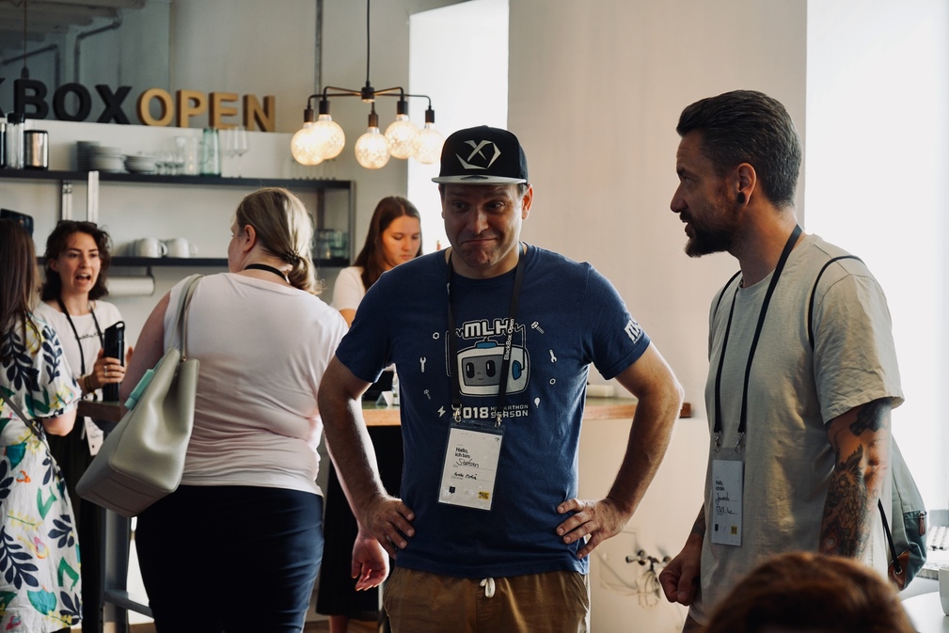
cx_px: 474
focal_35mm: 70
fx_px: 1845
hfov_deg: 28.8
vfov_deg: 19.5
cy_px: 316
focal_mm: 70
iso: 250
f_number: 5.6
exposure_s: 1/80
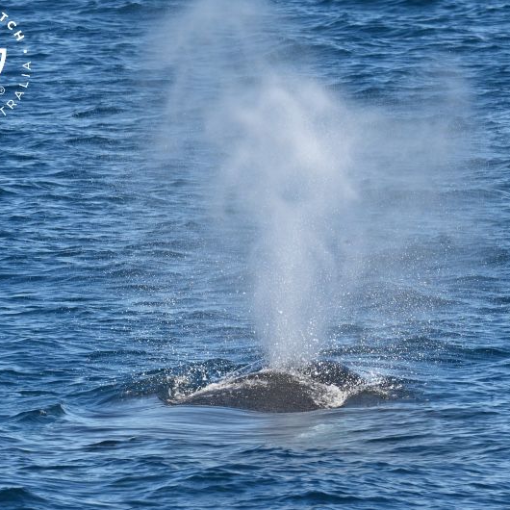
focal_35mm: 769
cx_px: 286
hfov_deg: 2.3
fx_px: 12818
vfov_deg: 2.3
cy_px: 255
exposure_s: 1/1600
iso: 3200
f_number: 20
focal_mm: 600
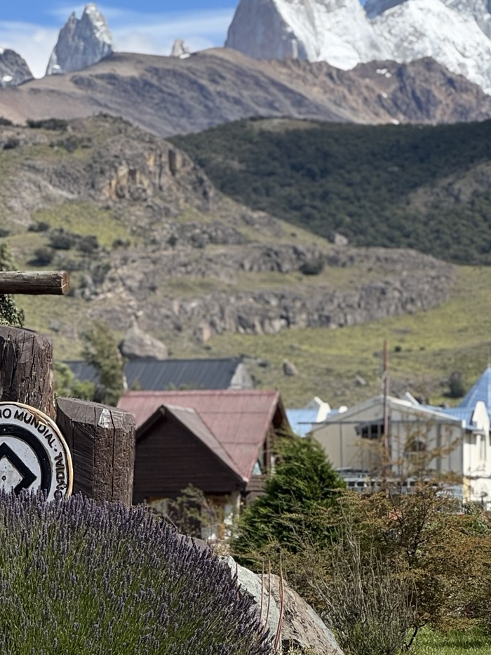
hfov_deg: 9.0
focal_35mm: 165
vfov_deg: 12.0
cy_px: 355
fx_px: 3120
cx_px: 69
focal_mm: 9
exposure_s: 1/1014
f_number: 2.8
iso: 25
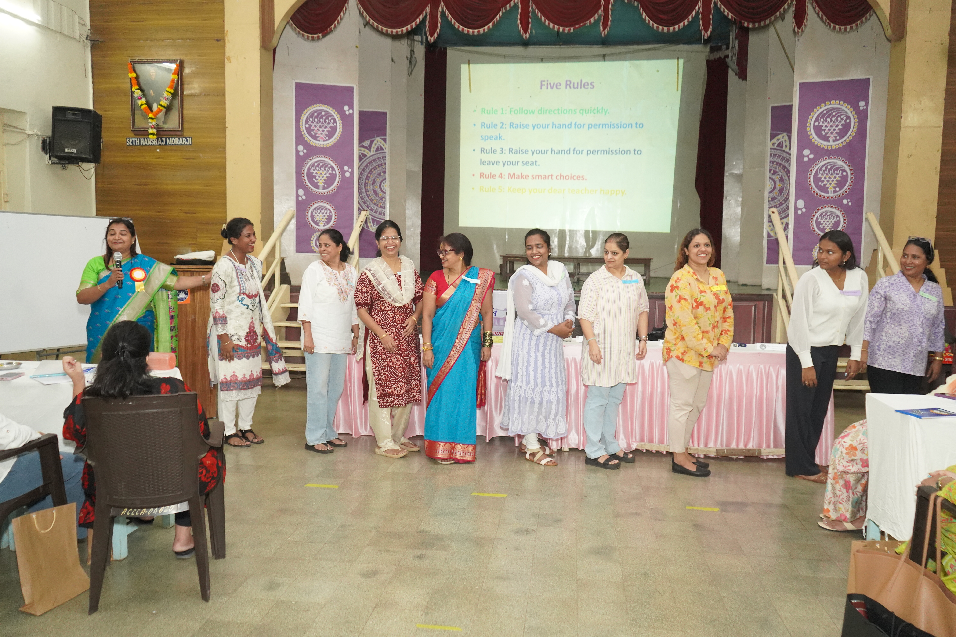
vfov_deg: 46.4
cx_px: 478
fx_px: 743
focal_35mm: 28
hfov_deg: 65.5
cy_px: 318
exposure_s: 1/160
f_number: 4
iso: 6400
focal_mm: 28
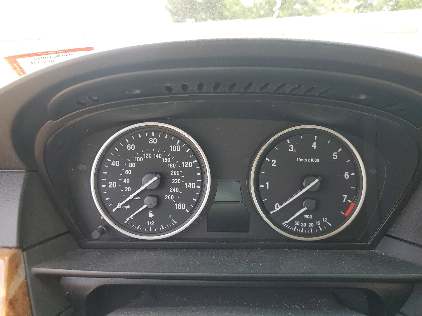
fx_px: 317
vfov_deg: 53.1
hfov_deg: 67.3
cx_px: 211
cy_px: 158
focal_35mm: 26
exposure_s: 1/208
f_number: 1.5
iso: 50
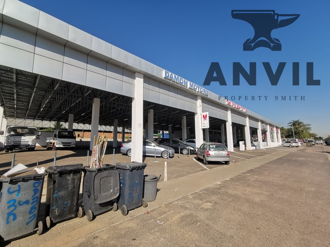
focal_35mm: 16
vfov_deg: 78.1
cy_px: 124
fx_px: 153
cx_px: 165
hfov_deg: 94.5
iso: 50
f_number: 2.2
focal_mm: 2.35
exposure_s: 1/1667
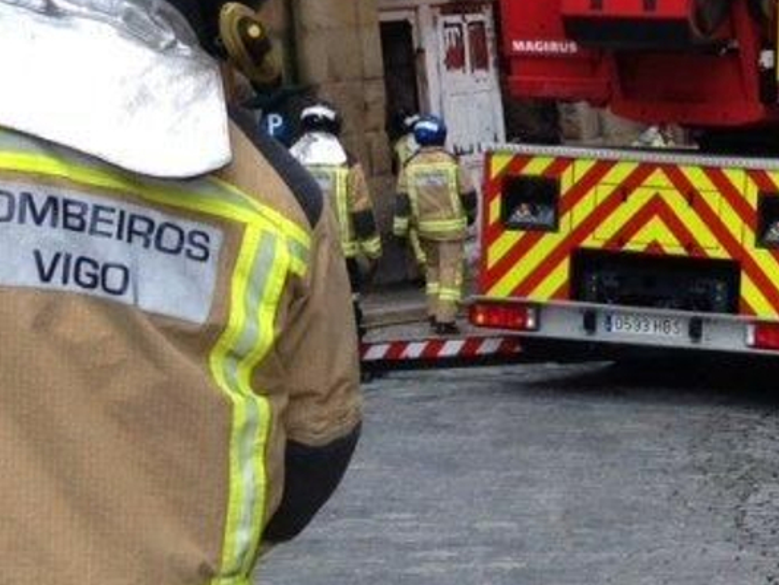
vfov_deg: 14.9
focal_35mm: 99
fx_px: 2228
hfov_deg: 18.9
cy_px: 295
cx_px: 894
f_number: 2.4
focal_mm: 4.12
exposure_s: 1/159
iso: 50
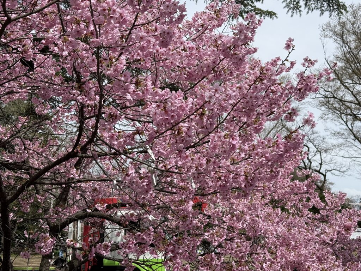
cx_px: 180
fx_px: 501
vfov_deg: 30.3
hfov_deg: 39.7
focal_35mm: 48
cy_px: 136
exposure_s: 1/4329
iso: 64
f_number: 1.78
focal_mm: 6.76
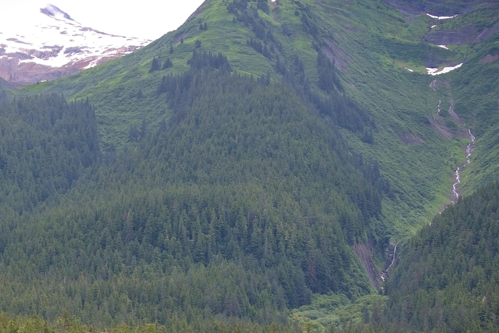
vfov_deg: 11.3
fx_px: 1678
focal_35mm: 121
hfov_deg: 16.8
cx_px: 132
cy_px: 197
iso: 100
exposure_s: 1/160
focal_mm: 70
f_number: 5.6
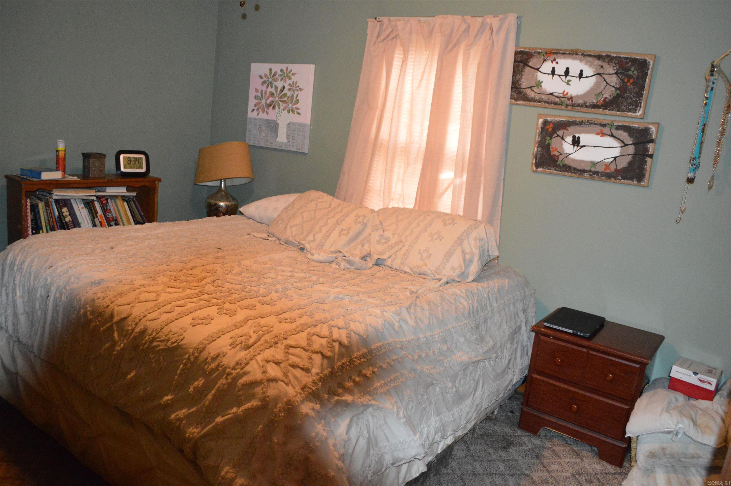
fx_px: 548
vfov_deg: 47.8
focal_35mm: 27
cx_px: 366
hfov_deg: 67.4
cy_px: 243
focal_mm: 18
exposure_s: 1/60
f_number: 3.5
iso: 3200
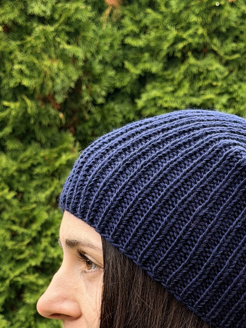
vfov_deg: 17.8
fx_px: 1023
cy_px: 323
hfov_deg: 13.6
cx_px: 194
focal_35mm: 108
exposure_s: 1/60
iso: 100
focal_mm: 6.76
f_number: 1.78
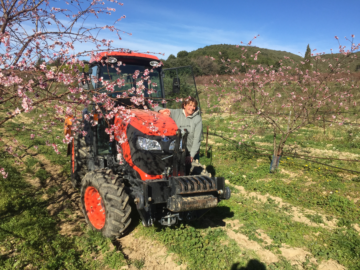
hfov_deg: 61.7
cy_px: 135
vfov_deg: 48.2
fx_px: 302
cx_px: 180
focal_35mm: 29
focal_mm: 4.15
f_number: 2.2
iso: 32
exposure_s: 1/1980
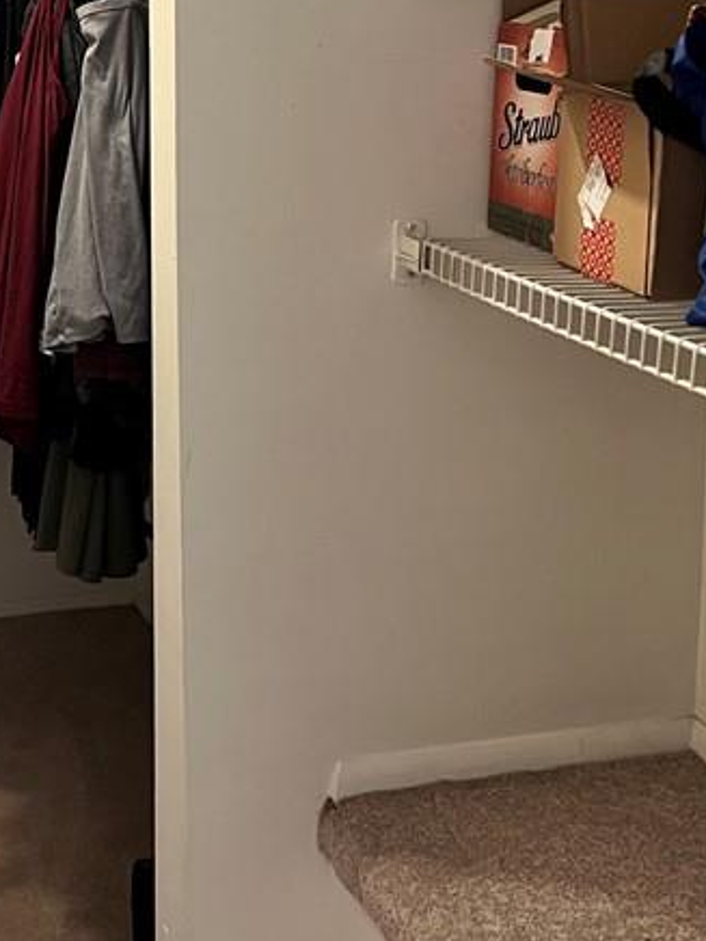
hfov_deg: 23.7
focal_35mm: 61
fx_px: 1659
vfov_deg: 31.2
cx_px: 142
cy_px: 255
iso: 500
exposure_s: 1/30
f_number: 1.5
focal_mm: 5.7
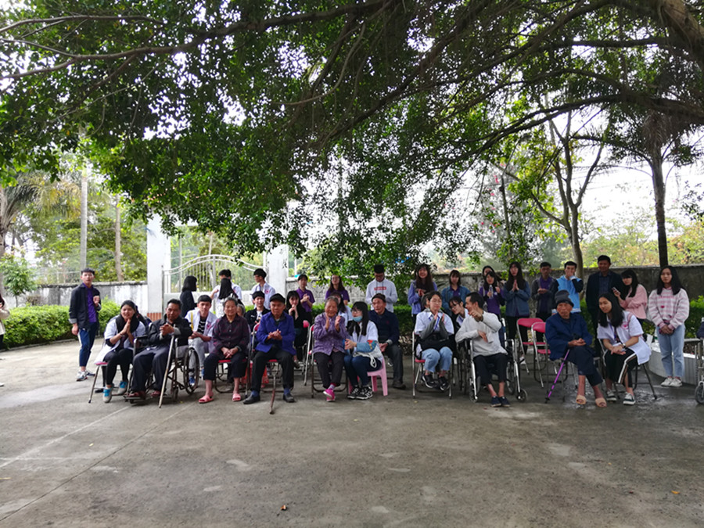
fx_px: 529
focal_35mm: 26
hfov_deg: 67.3
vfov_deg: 53.1
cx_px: 352
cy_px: 264
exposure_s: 1/100
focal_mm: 3.83
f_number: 2.2
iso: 64
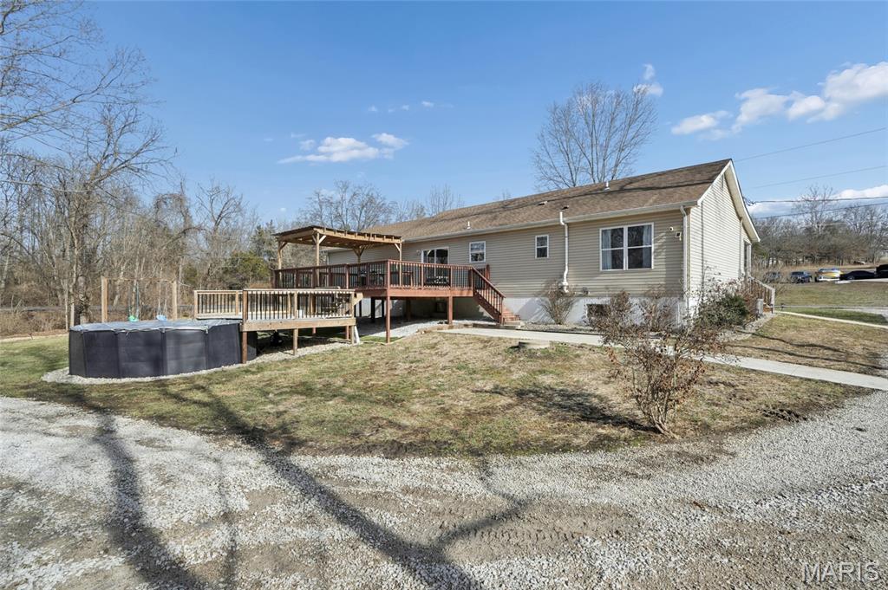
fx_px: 444
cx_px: 444
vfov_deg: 67.3
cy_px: 295
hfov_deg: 90.0
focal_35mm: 18
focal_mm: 18
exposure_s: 1/1000
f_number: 8
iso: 400
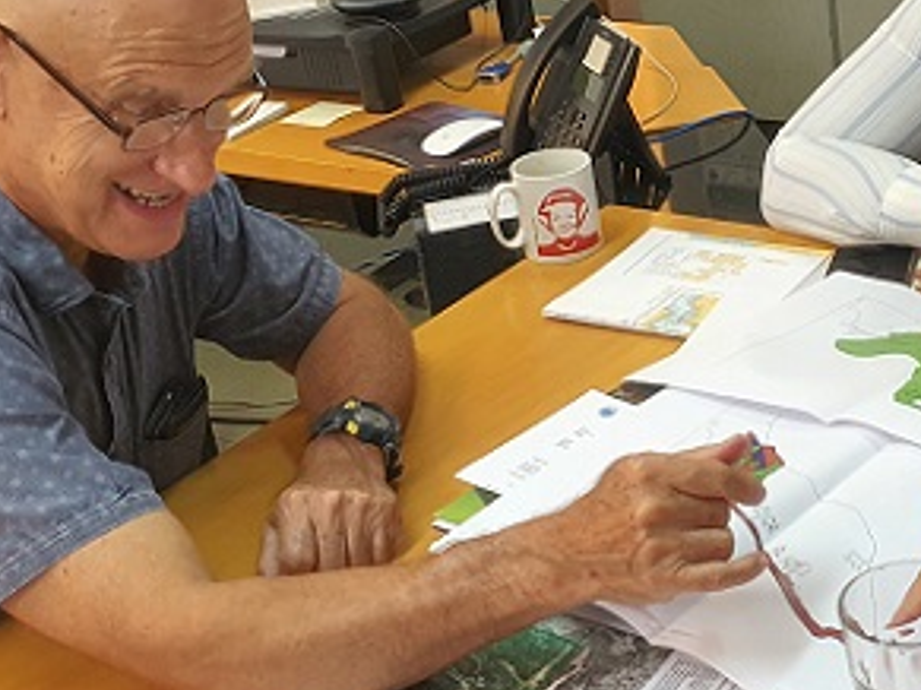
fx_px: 1782
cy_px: 304
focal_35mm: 67
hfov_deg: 28.2
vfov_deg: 21.9
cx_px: 775
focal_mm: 4.3
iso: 160
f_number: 1.5
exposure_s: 1/50
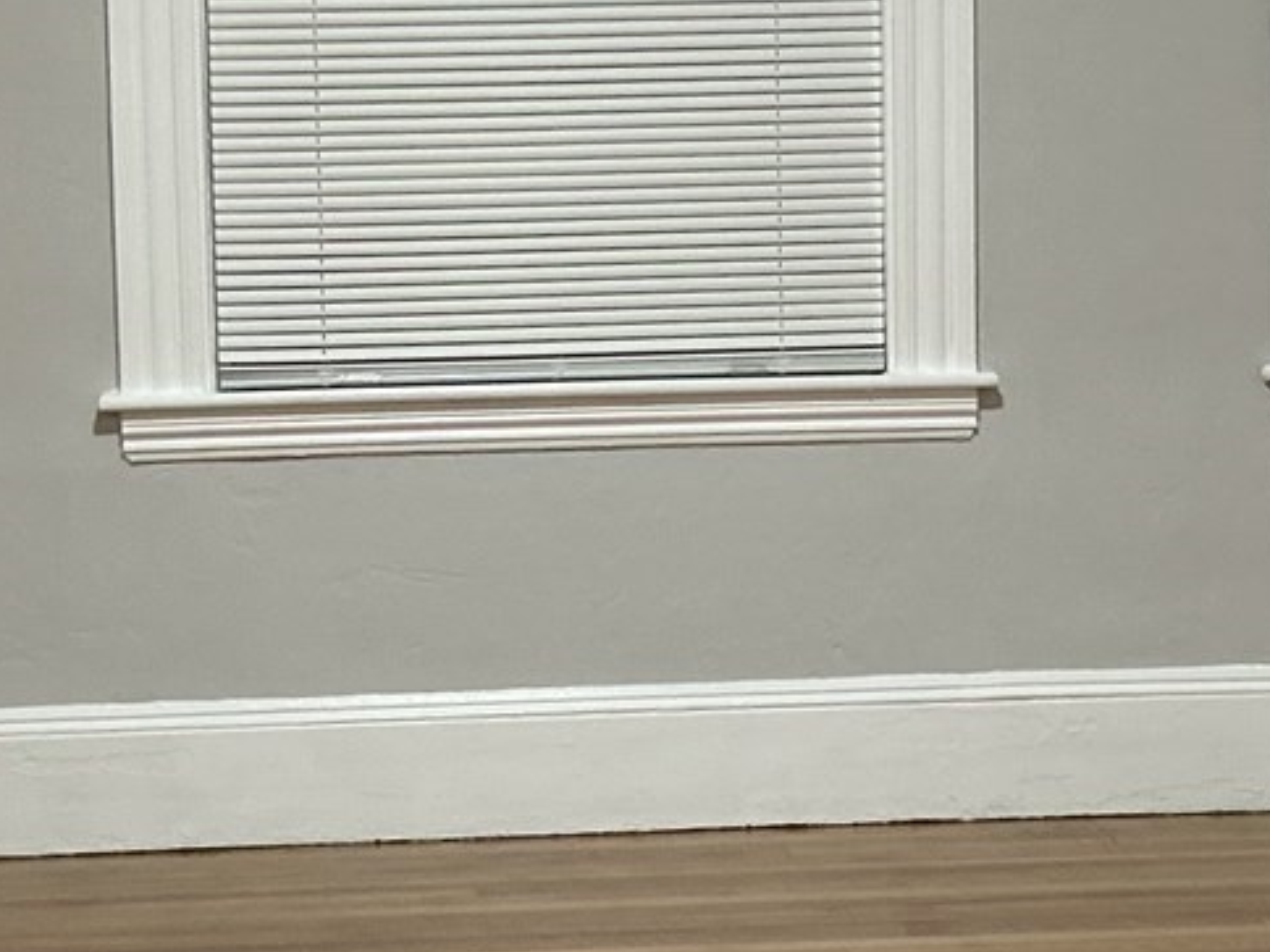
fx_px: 4036
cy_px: 522
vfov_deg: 13.5
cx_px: 656
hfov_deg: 17.9
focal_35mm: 110
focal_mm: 5.7
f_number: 1.5
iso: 160
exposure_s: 1/60
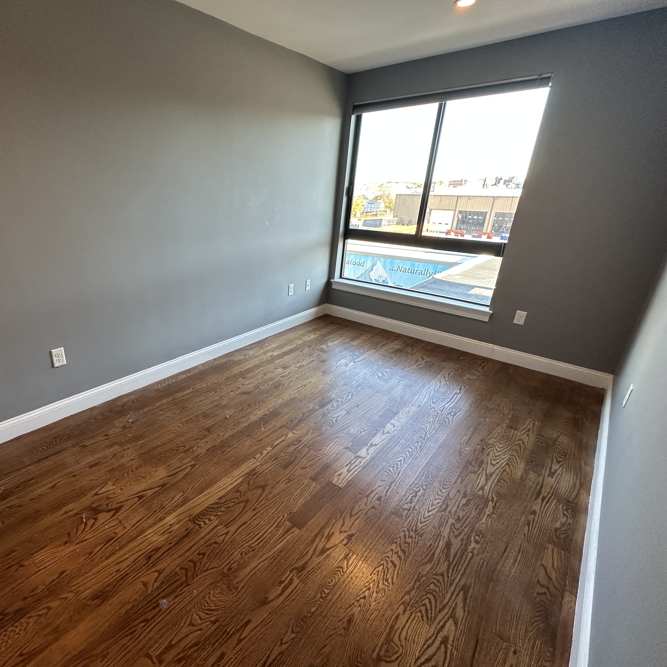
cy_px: 333
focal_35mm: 17
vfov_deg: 84.0
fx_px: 371
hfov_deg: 82.2
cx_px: 246
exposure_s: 1/118
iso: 160
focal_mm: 2.22
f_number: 2.2
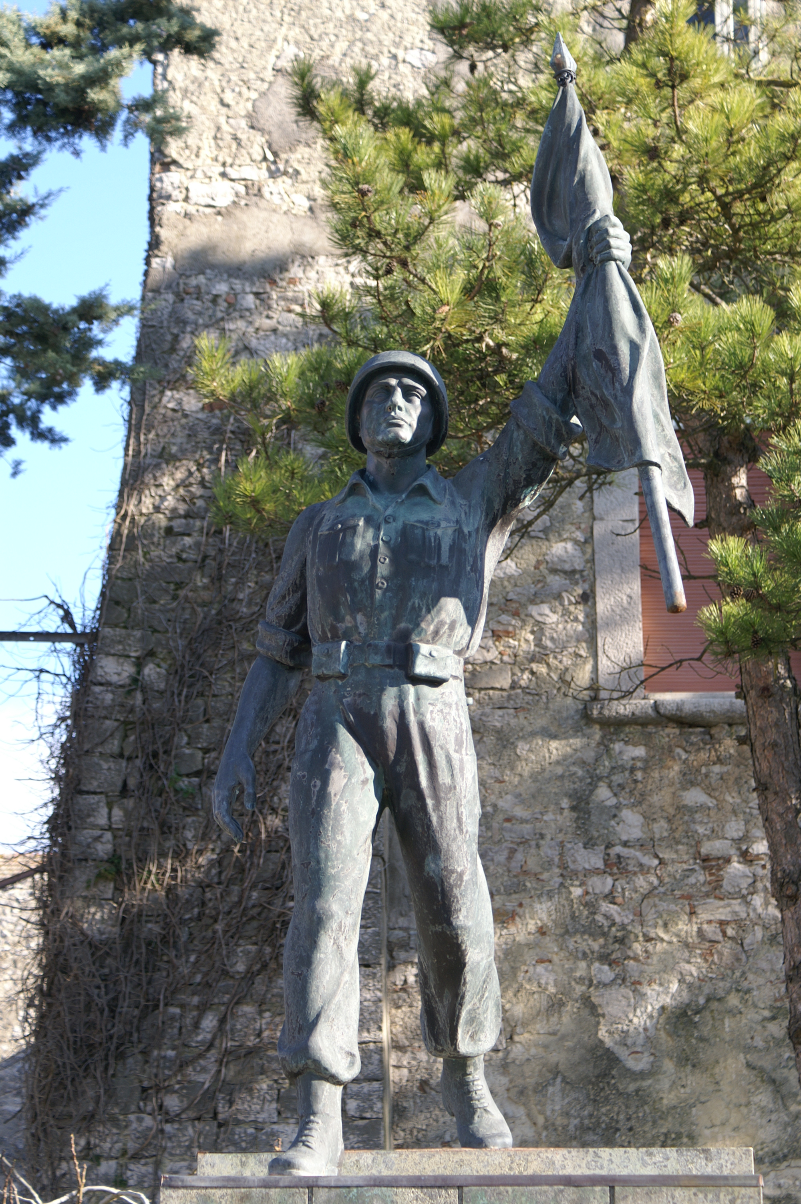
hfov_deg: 15.2
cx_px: 400
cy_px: 602
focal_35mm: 90
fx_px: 3009
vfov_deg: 22.6
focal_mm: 60
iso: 100
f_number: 5.6
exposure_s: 1/160
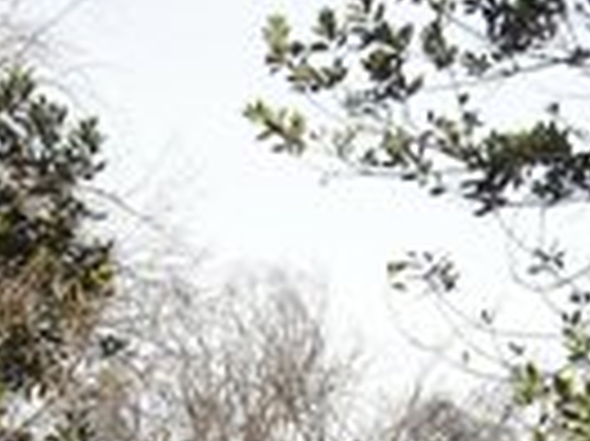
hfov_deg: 13.3
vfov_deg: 9.4
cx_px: 340
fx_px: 2520
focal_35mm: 148
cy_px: 860
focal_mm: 5.7
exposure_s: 1/129
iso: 64
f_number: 5.6
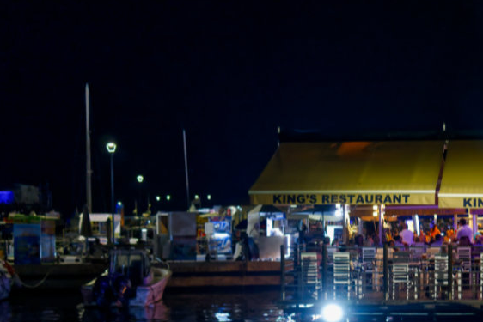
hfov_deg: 24.3
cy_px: 236
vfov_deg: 16.6
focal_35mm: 82
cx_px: 404
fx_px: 1100
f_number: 2
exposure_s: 1/160
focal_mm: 30
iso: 2000
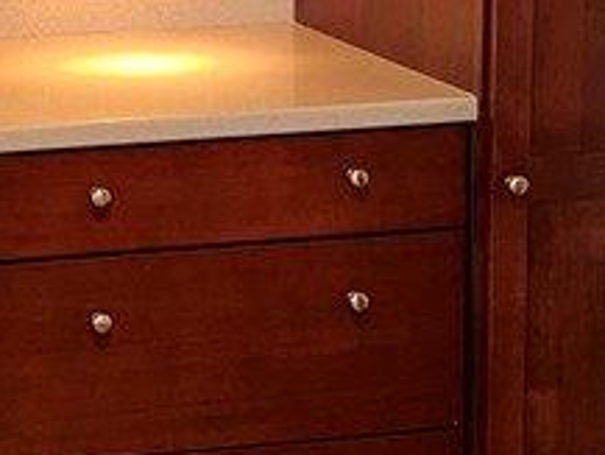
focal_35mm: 113
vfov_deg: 12.9
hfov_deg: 16.5
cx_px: -181
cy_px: -47
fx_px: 1976
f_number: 1.78
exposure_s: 1/32
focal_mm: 6.86
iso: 50
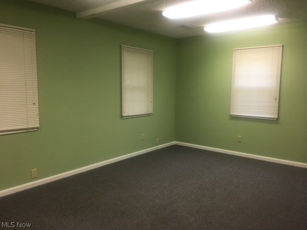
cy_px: 115
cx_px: 154
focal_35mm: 29
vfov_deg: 48.2
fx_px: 257
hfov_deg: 61.7
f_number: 2.2
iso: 32
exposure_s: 1/60
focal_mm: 4.15
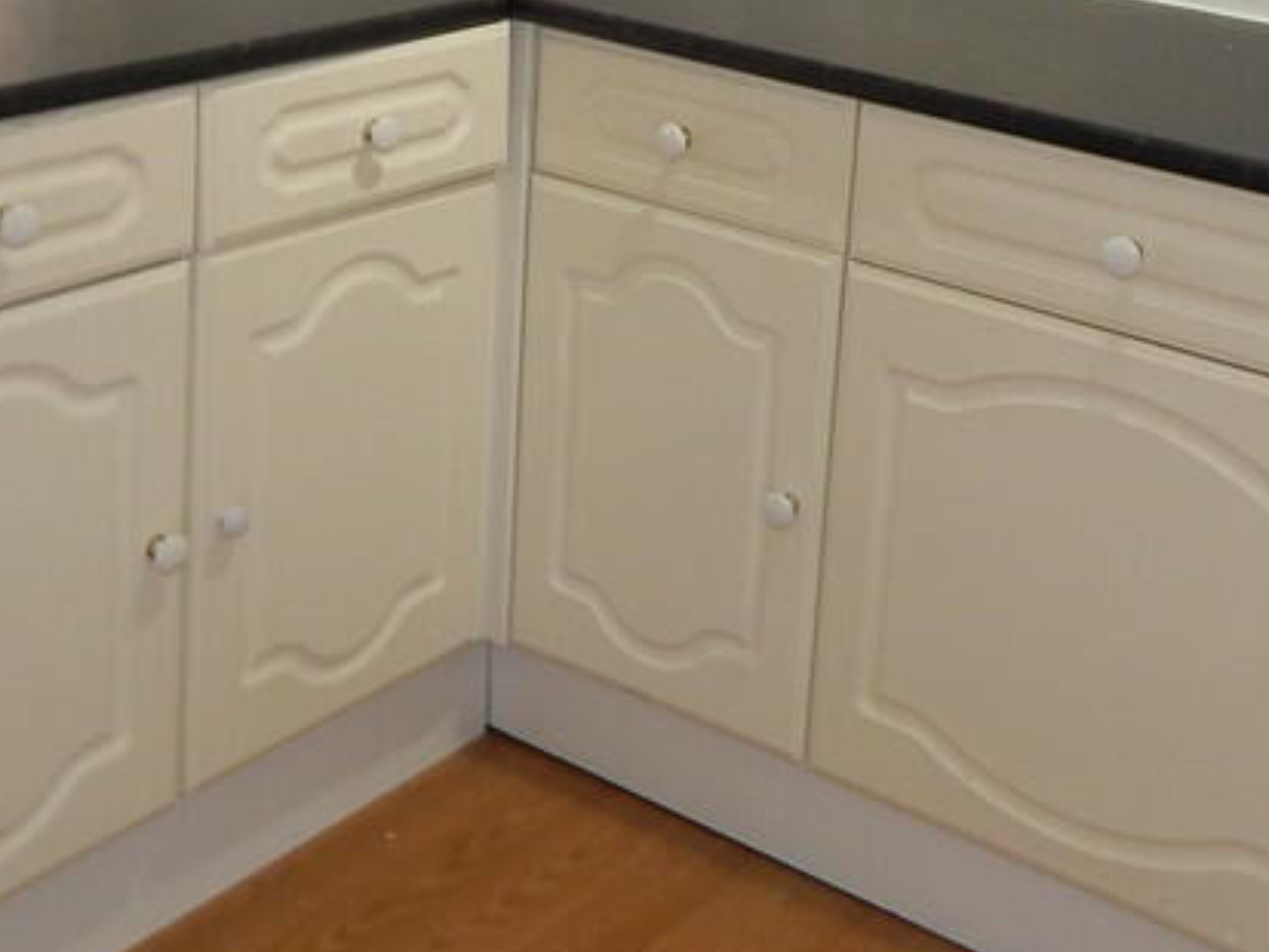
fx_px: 2090
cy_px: 15
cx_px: 863
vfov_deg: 24.6
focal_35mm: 57
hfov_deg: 33.4
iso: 125
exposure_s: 1/30
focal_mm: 4
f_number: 3
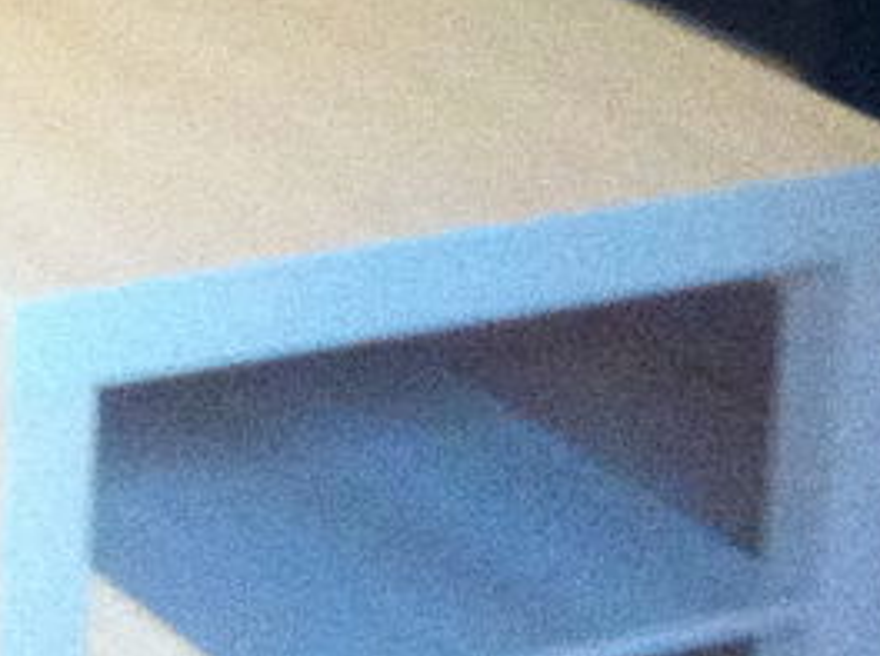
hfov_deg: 9.1
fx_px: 5380
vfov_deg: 6.8
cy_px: -574
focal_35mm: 212
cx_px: -517
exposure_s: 1/15
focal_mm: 3.85
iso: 500
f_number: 2.8
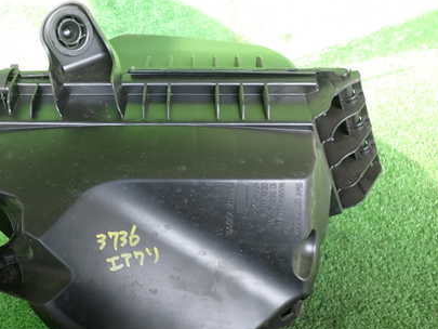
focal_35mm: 37
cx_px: 169
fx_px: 468
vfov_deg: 38.4
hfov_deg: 49.7
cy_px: 206
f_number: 2
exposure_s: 1/60
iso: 160
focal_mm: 4.5
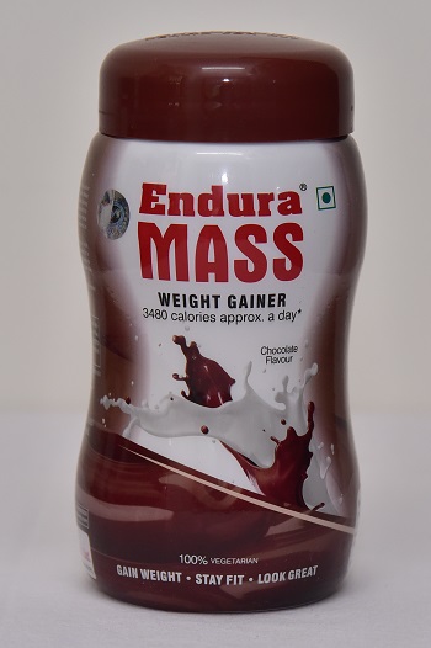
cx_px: 216
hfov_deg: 13.0
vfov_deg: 19.5
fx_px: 1888
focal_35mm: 105
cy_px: 324
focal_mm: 105
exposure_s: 1/160
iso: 1600
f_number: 5
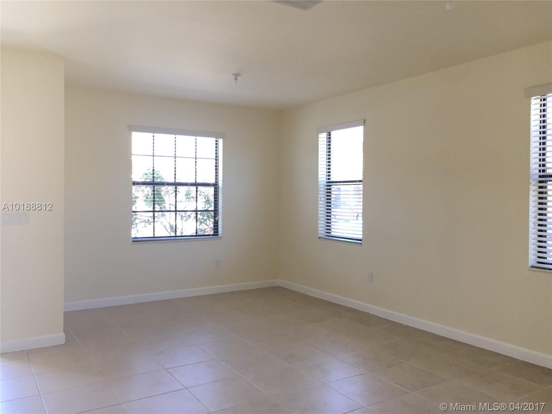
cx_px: 276
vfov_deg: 48.2
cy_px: 207
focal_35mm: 29
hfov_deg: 61.7
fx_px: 462
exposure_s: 1/30
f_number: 2.2
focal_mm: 4.15
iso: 40
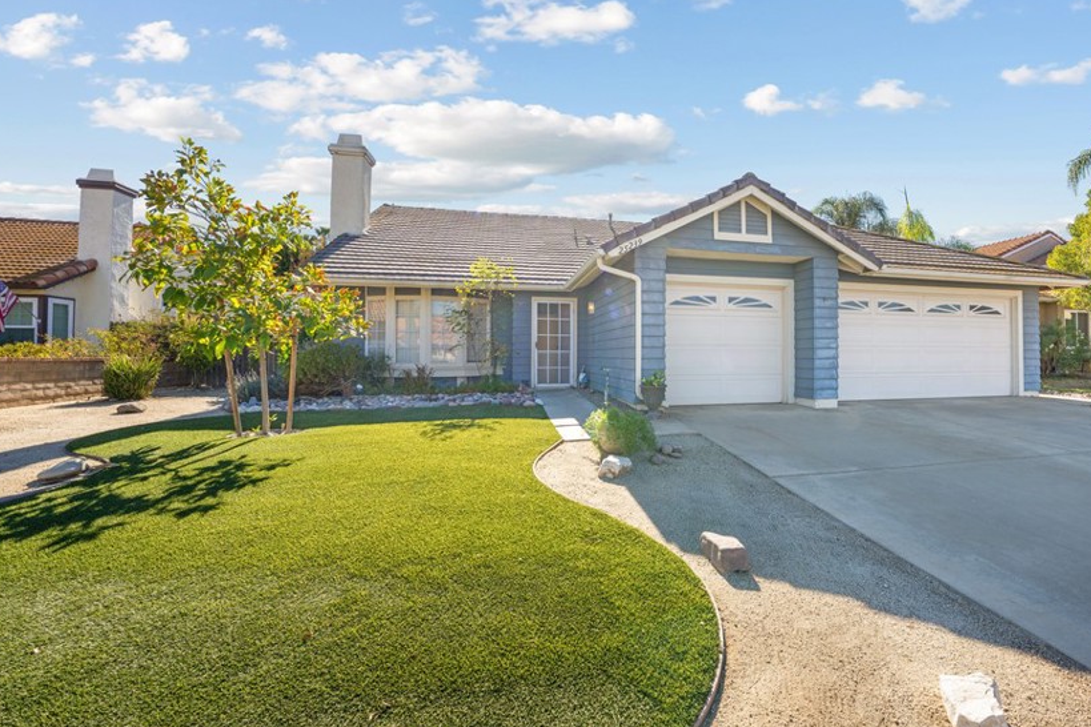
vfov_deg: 77.3
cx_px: 619
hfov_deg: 99.8
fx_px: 455
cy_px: 346
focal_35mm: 15
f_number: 10
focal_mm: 12
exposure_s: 1/200
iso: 250
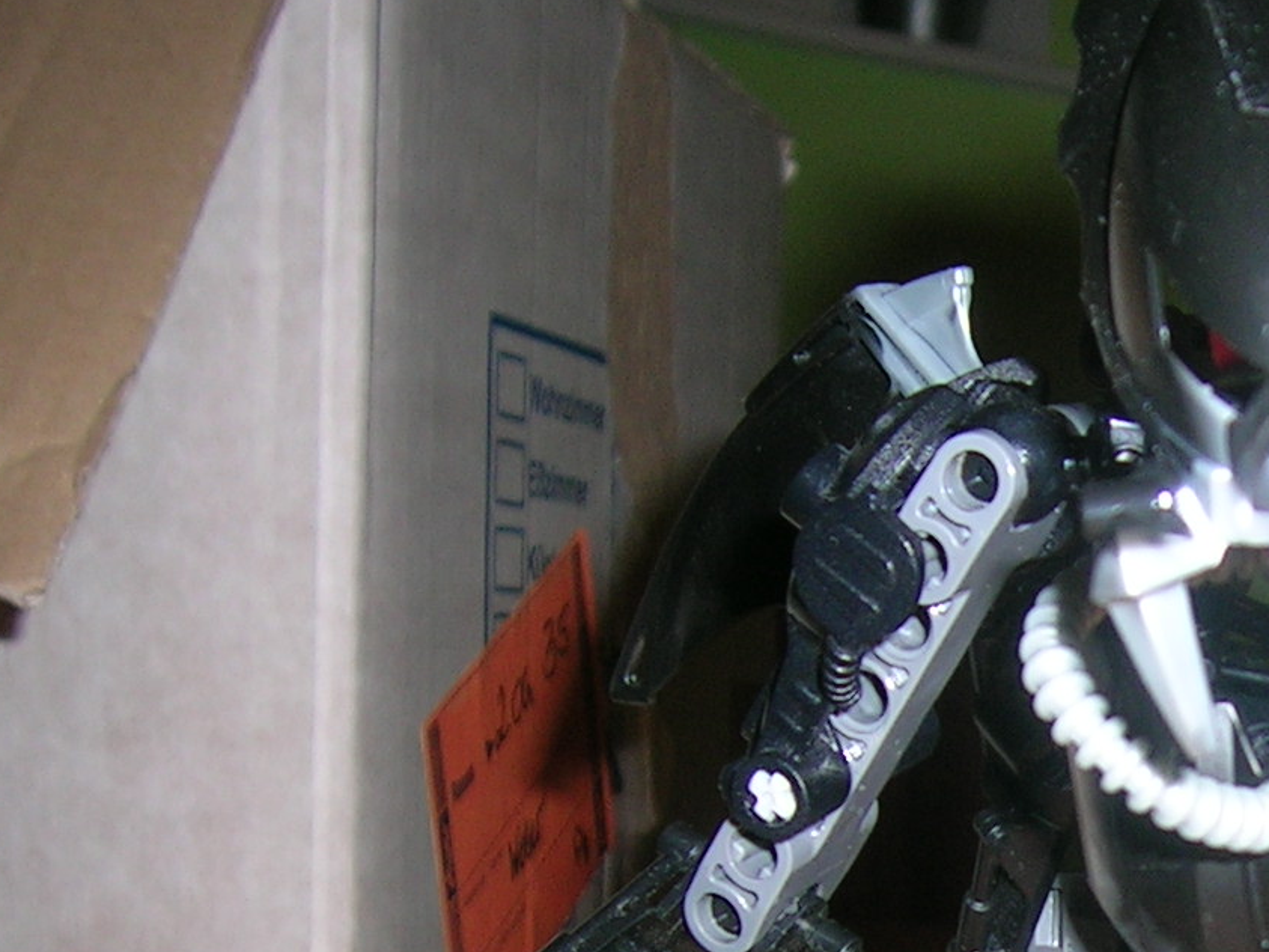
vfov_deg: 16.8
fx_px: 3116
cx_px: 1377
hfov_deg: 21.9
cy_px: 1076
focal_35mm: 85
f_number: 2.8
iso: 50
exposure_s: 1/60.1
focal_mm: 5.4
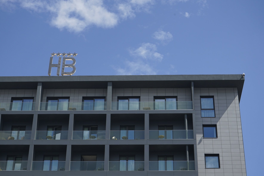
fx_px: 557
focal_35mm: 76
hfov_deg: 26.6
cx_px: 122
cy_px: 94
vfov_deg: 17.9
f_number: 11
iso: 200
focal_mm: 70
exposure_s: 1/350
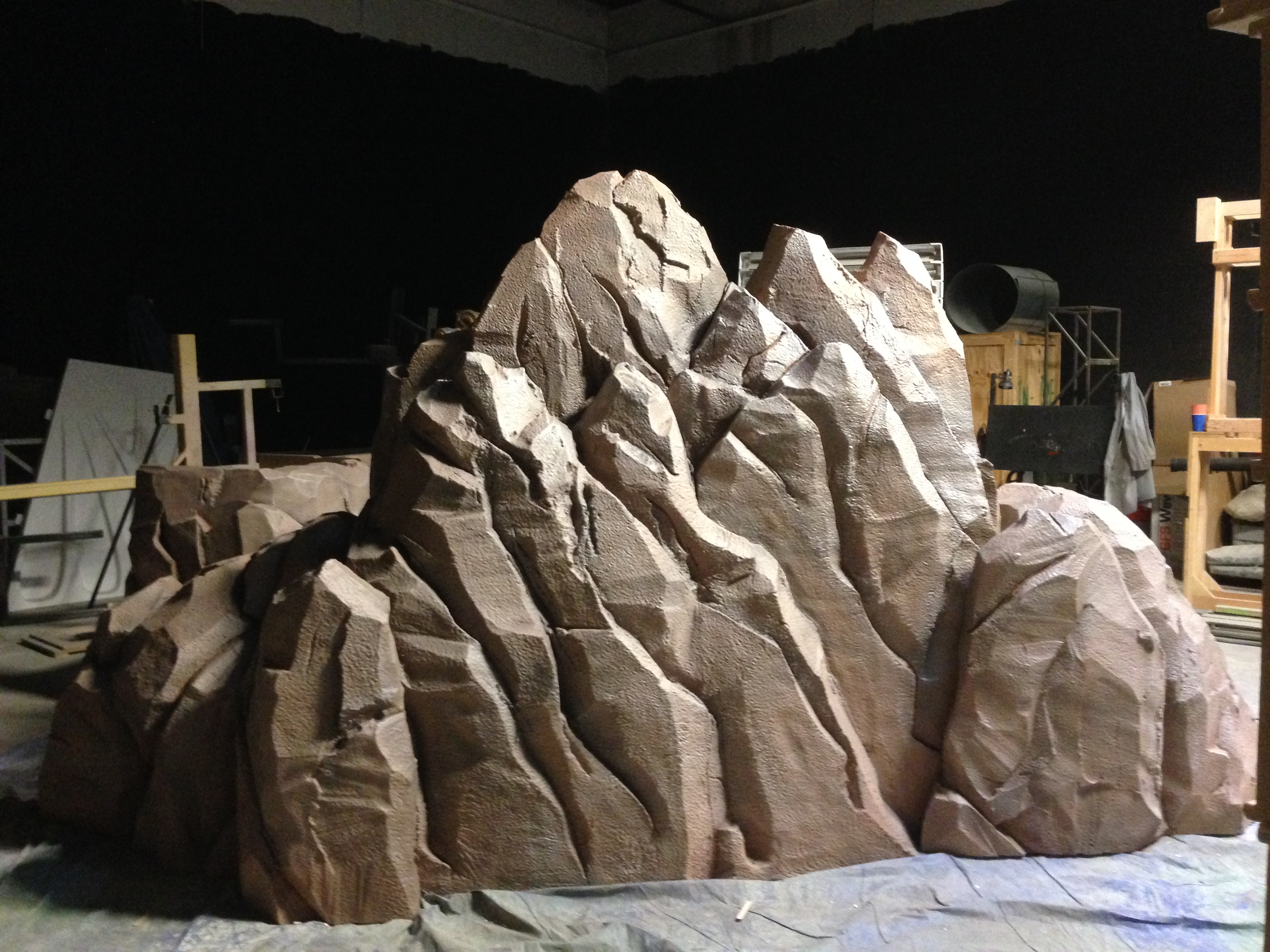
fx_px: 1211
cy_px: 476
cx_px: 635
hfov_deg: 55.4
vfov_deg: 42.9
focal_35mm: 33
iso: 500
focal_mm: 4.12
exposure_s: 1/15
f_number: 2.4
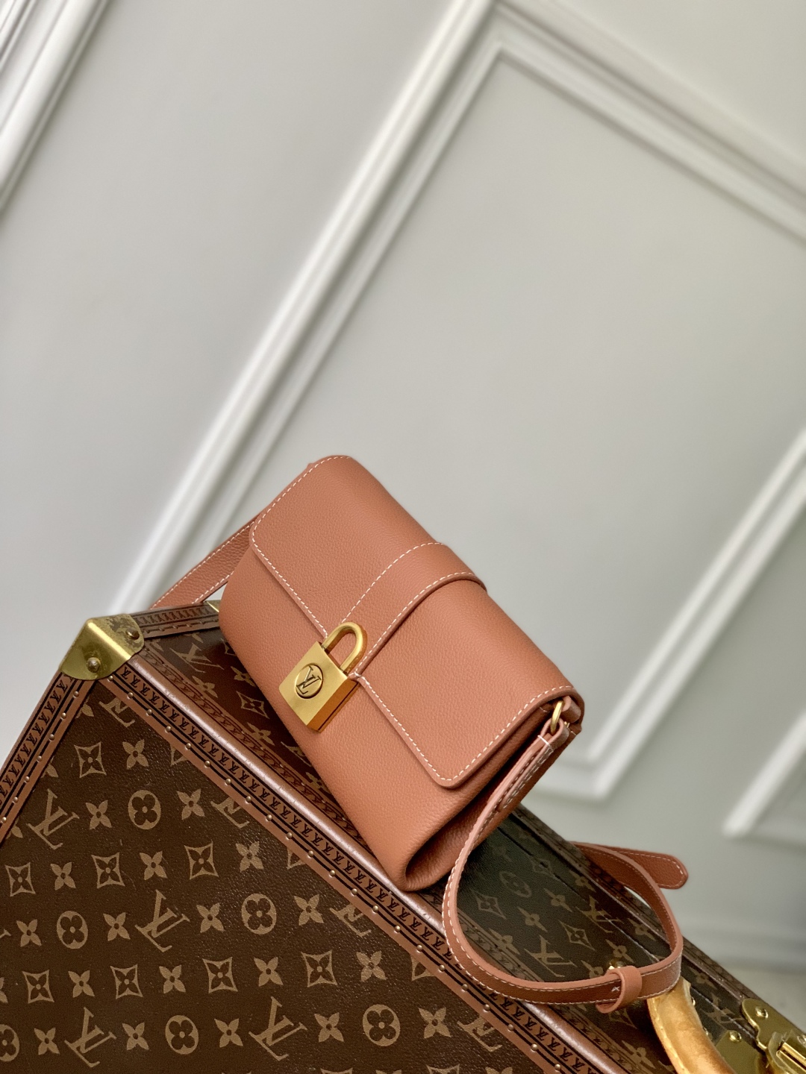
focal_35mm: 52
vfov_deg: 36.8
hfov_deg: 28.0
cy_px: 537
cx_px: 403
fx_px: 1614
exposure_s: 1/112
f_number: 2.4
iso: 125
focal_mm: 6
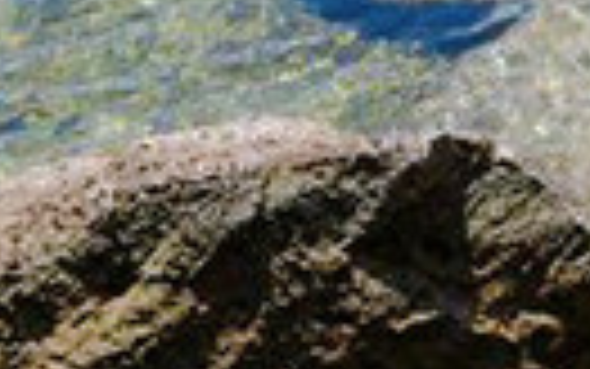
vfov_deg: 7.9
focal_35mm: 159
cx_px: 1085
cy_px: -364
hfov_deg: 12.0
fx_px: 2558
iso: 320
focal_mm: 24
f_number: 8
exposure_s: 1/640
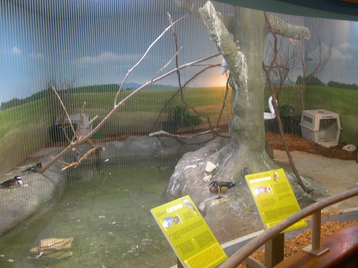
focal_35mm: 38
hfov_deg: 49.0
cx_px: 179
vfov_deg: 37.7
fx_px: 393
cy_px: 134
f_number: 2.8
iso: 50
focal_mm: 7.8
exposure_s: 1/5.8
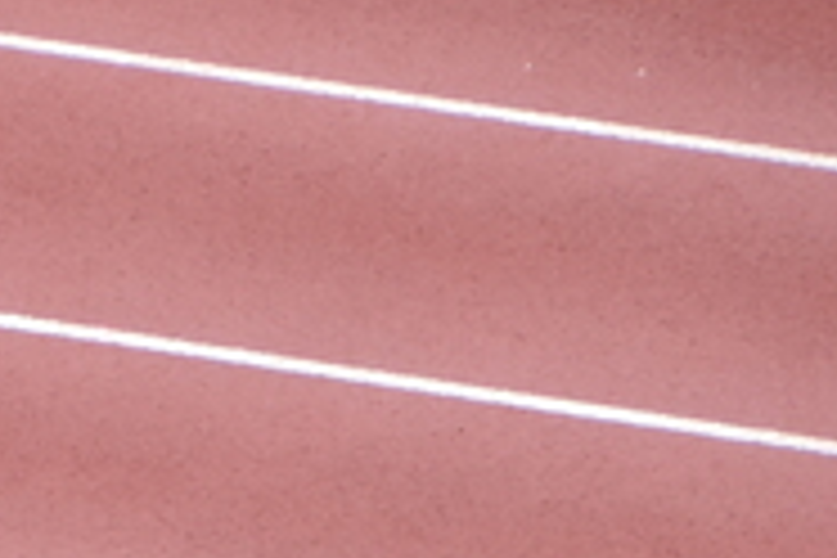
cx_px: -770
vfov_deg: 0.9
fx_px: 33873
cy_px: 1336
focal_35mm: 1457
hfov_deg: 1.4
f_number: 4.8
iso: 125
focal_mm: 57.9
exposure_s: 1/200
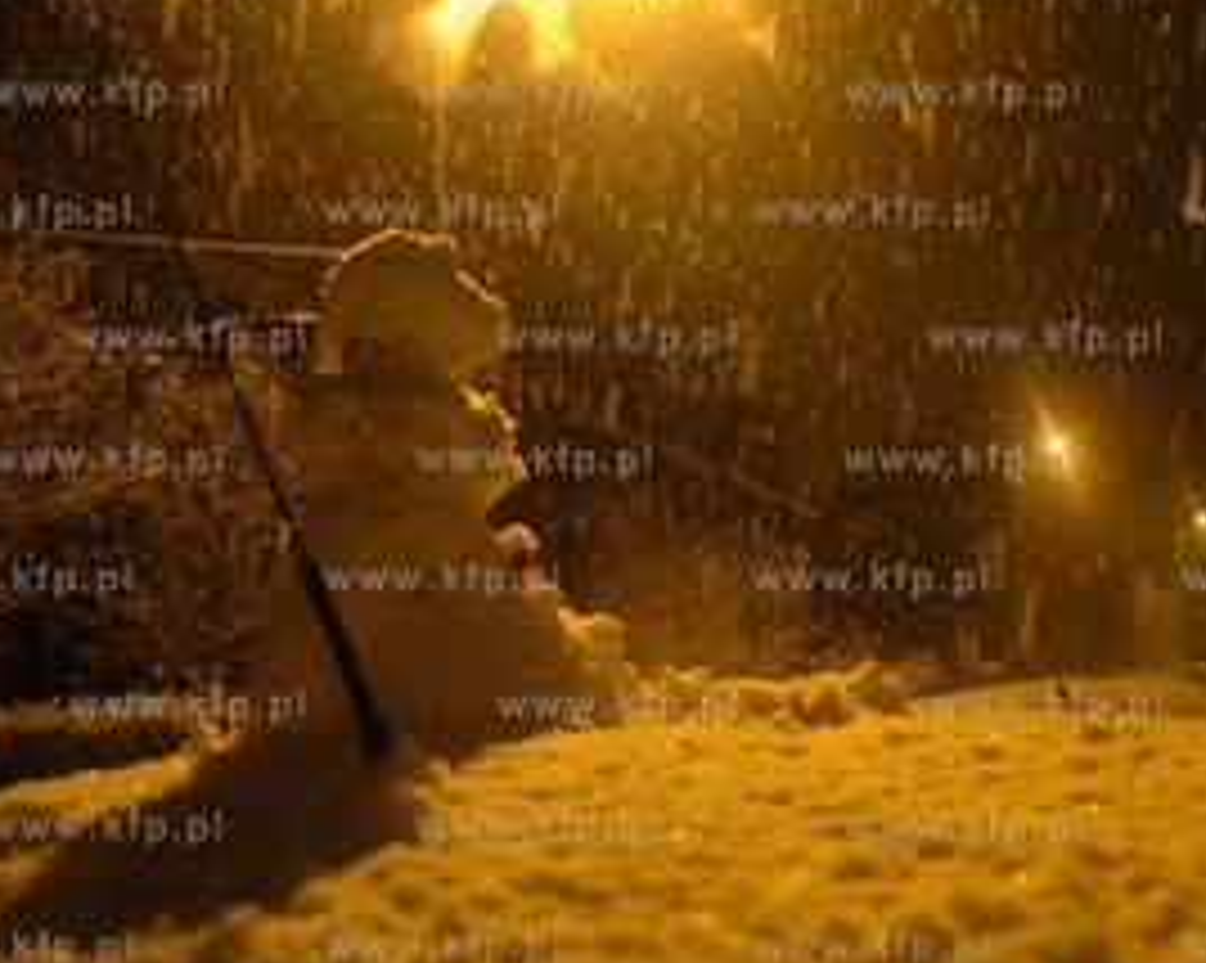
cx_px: 774
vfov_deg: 35.5
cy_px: 394
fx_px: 1498
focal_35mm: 42
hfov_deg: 43.4
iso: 640
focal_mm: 20
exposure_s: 1/30
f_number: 2.8
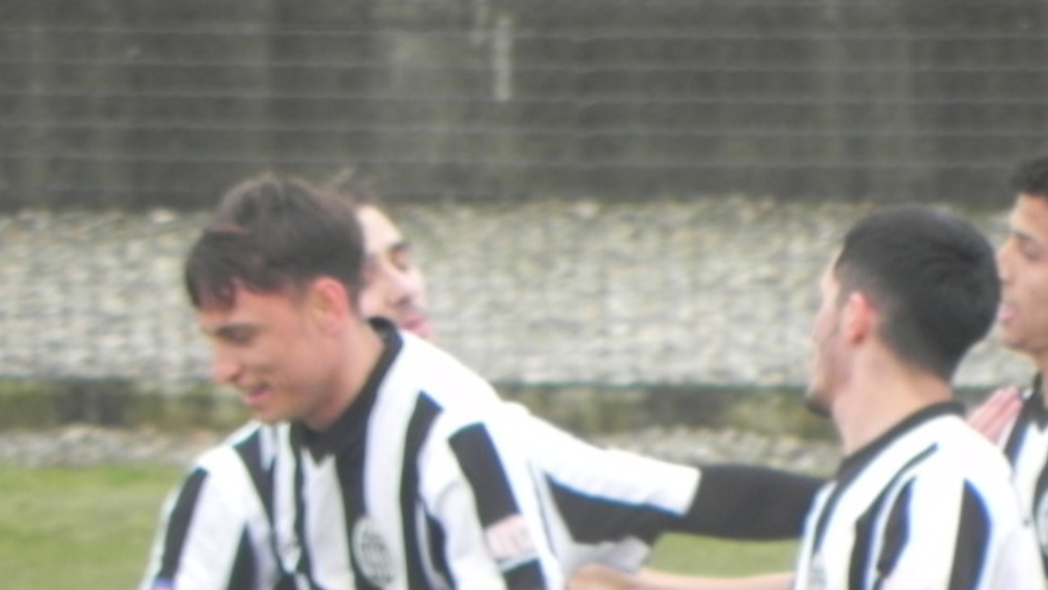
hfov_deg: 1.5
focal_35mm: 1455
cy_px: 680
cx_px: 724
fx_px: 40443
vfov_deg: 0.8
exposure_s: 1/60
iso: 168
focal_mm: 120
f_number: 5
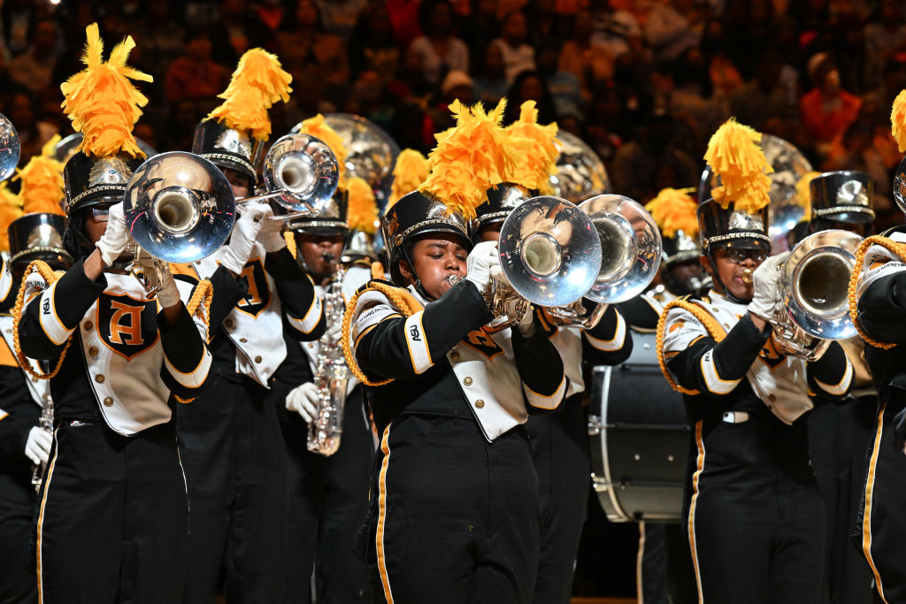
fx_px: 5034
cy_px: 302
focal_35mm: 200
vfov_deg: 6.9
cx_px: 453
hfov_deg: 10.3
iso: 3200
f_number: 7.1
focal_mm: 200
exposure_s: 1/250
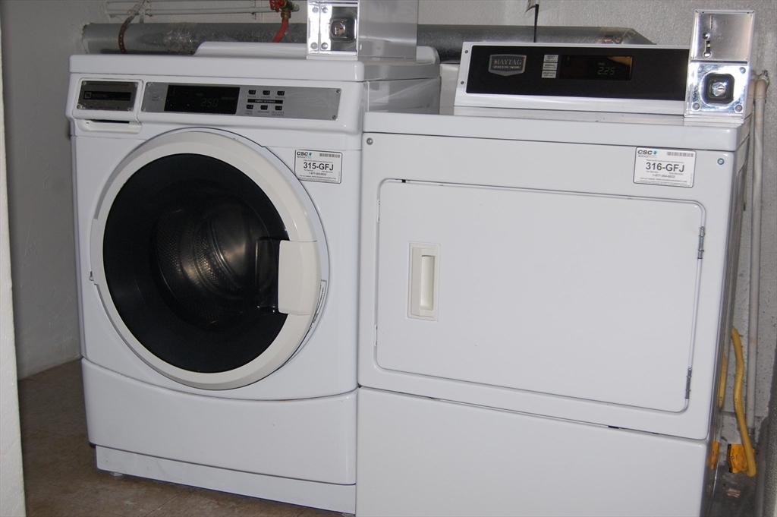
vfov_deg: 31.8
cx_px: 388
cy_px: 258
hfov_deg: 46.4
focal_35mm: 42
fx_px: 906
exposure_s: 1/60
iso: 400
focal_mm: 28
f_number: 4.2
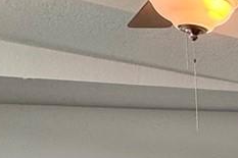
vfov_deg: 12.3
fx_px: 661
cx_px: 498
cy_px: 300
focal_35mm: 100
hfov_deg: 15.5
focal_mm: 2.22
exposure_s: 1/120
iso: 125
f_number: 2.2
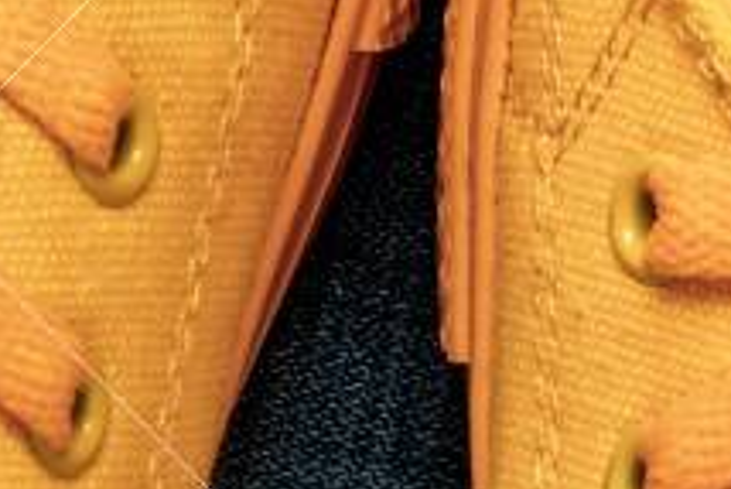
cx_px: 1148
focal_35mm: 546
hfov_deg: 3.8
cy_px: -583
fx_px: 11094
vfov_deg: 2.5
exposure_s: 1/5
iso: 100
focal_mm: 90
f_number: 11
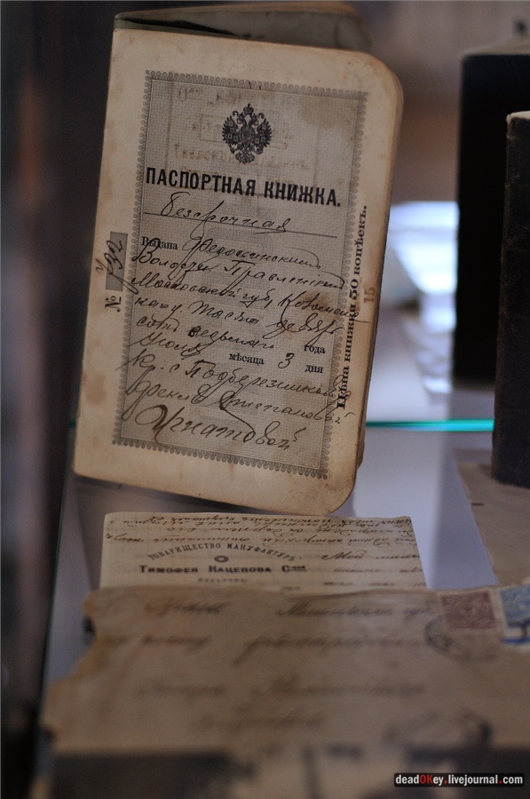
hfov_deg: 18.1
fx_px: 1662
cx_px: 265
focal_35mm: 75
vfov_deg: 27.0
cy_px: 400
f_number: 2.2
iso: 800
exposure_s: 1/250
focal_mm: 50
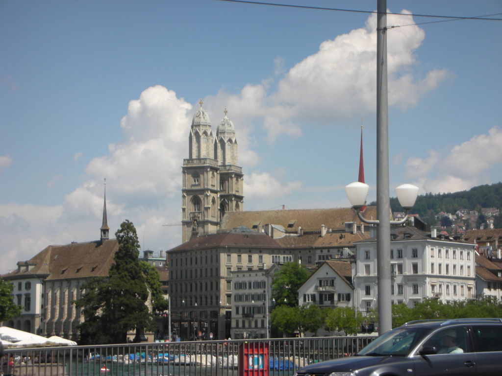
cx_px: 251
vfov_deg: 14.1
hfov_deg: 18.7
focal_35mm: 105
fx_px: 1523
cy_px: 188
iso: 50
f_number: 5.4
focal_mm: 17.4
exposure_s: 1/319
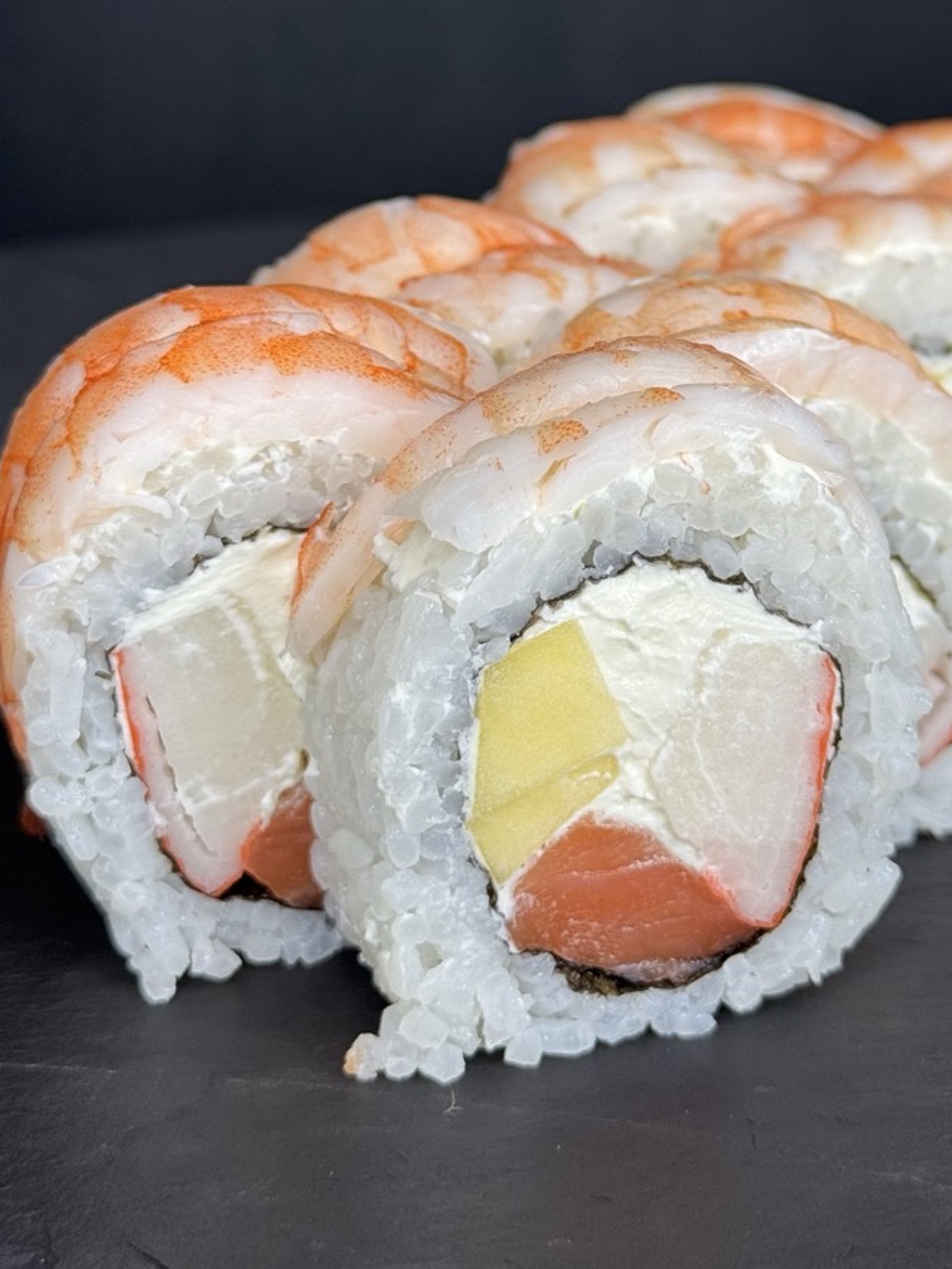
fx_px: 2640
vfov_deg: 26.8
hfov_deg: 20.4
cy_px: 382
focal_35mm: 72
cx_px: 591
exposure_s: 1/169
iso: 50
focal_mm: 6.76
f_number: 1.78
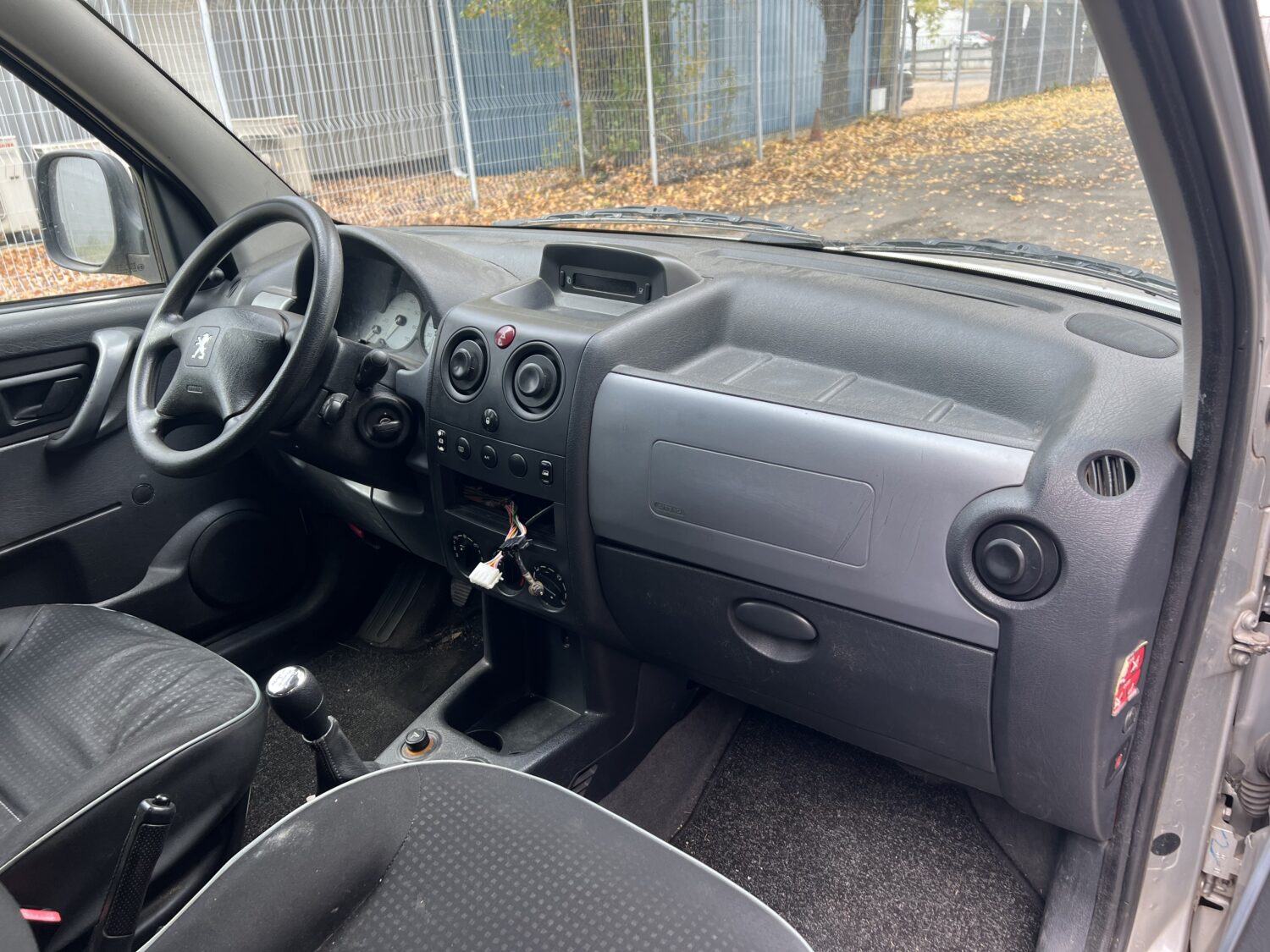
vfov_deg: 53.1
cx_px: 635
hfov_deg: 67.3
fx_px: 954
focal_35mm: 26
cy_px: 476
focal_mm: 5.7
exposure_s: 1/121
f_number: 1.5
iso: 50
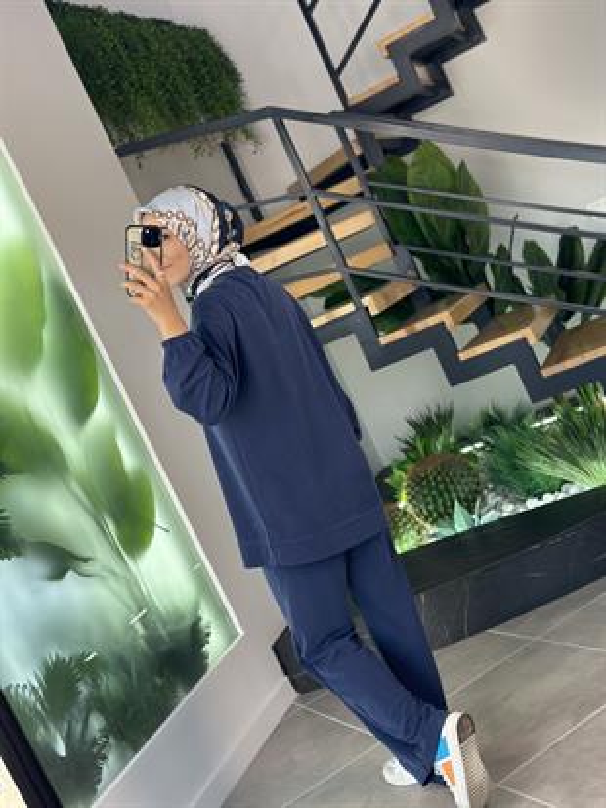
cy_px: 404
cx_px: 303
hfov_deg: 30.3
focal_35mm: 48
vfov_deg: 39.6
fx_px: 1120
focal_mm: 6.86
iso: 80
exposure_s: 1/203
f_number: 1.78
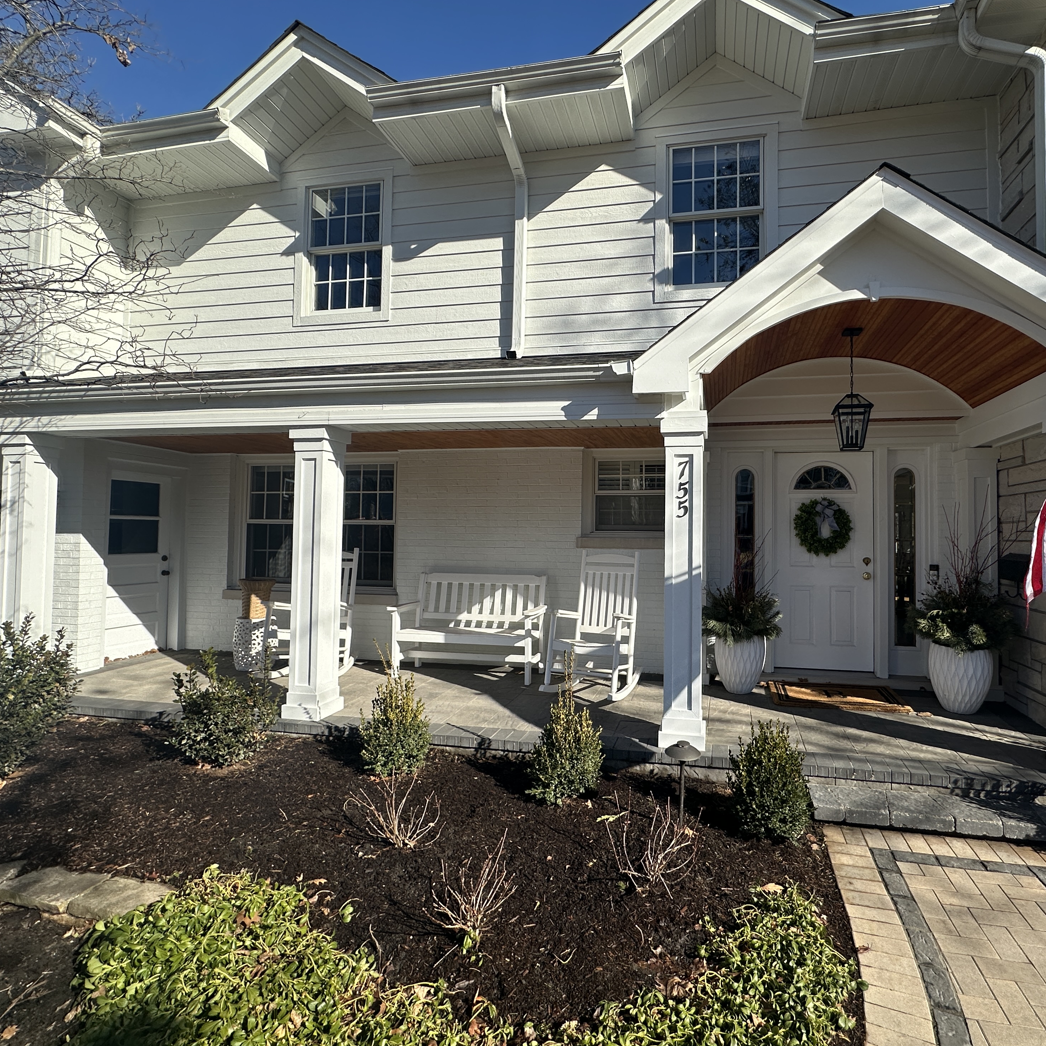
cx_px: 618
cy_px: 517
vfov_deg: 84.0
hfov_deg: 83.1
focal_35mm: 17
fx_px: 581
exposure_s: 1/1916
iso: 50
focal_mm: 2.22
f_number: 2.2
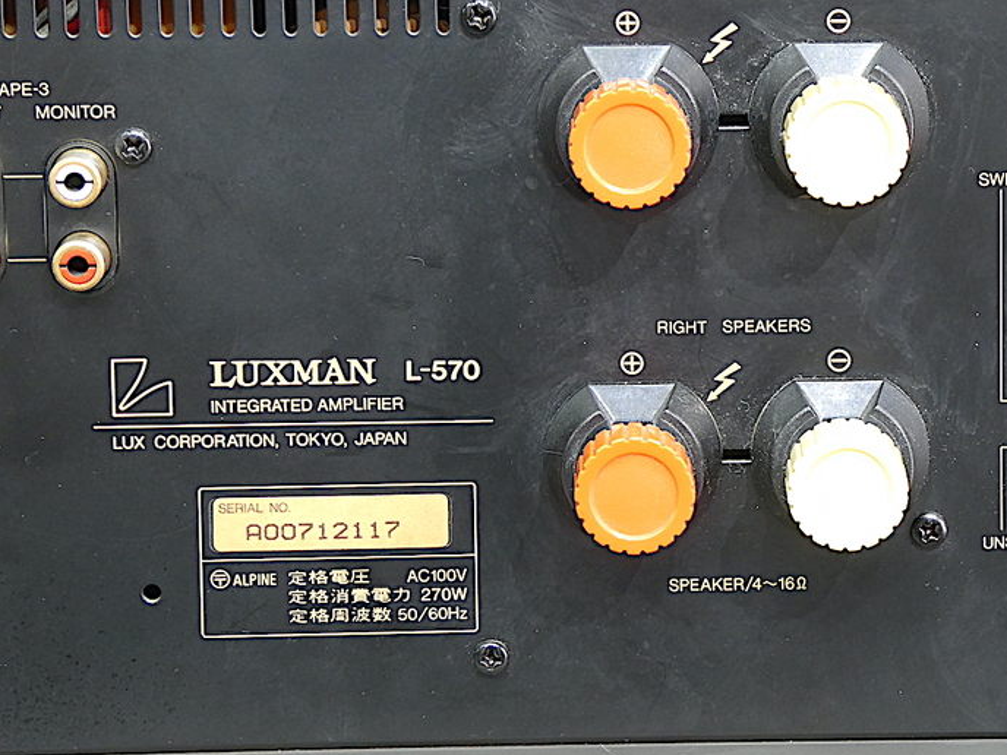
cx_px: 654
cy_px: 339
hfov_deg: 13.3
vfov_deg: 10.0
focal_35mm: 148
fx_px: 4305
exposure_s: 1/1.6
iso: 200
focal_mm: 19
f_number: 5.1
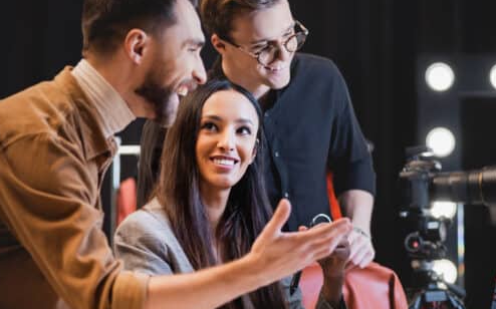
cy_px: 197
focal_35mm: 151
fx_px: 2040
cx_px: 269
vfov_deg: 8.7
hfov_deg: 13.9
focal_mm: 105
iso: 160
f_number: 3.5
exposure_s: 1/200
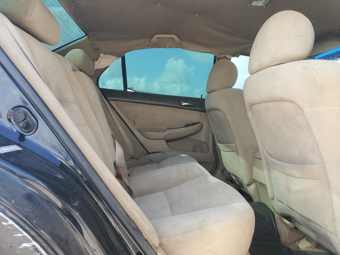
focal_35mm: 26
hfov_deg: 67.3
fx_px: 255
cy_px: 128
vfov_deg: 53.1
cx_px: 170
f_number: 1.5
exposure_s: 1/278
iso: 50
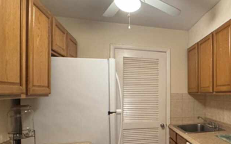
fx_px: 189
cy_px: 93
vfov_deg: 41.5
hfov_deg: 58.1
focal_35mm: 30
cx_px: 185
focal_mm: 2.22
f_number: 2.2
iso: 800
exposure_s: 1/60
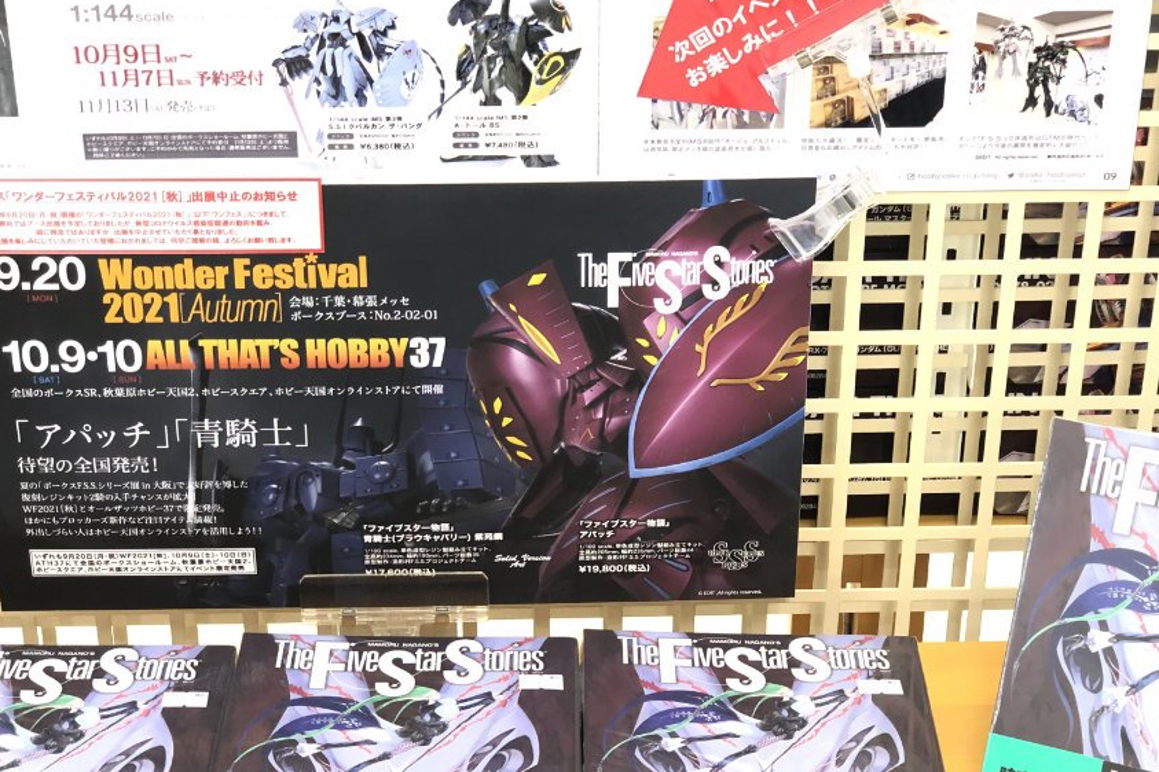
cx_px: 604
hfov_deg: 26.3
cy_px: 457
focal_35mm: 77
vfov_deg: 17.7
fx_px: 2479
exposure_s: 1/40
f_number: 2.4
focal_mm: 6
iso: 100
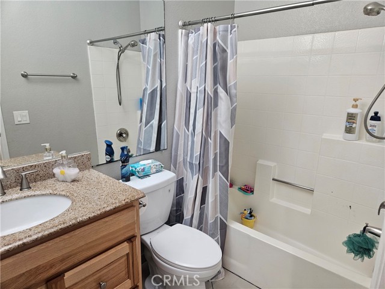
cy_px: 144
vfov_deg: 58.9
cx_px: 192
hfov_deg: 73.9
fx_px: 256
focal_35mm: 23
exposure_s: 1/120
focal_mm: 5.4
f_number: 1.8
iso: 400
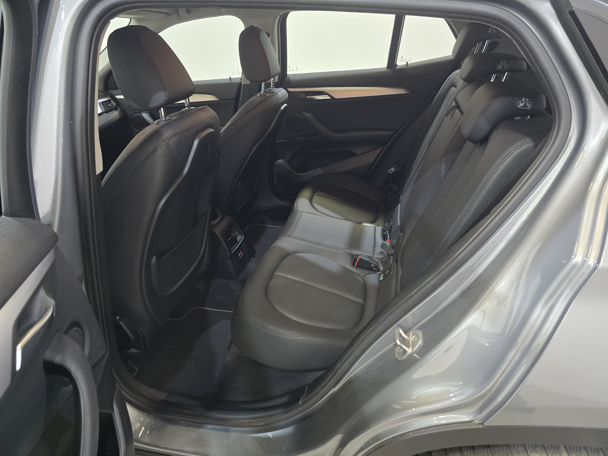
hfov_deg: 73.9
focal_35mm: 23
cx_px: 304
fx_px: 404
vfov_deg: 58.9
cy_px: 228
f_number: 1.7
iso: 1250
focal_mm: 6.3
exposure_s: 1/100
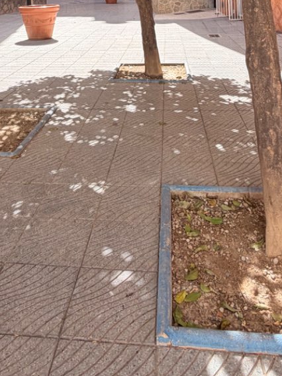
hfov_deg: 38.6
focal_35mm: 37
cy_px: -42
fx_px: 402
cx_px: 118
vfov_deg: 40.2
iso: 40
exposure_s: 1/236
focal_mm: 2.22
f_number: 2.2
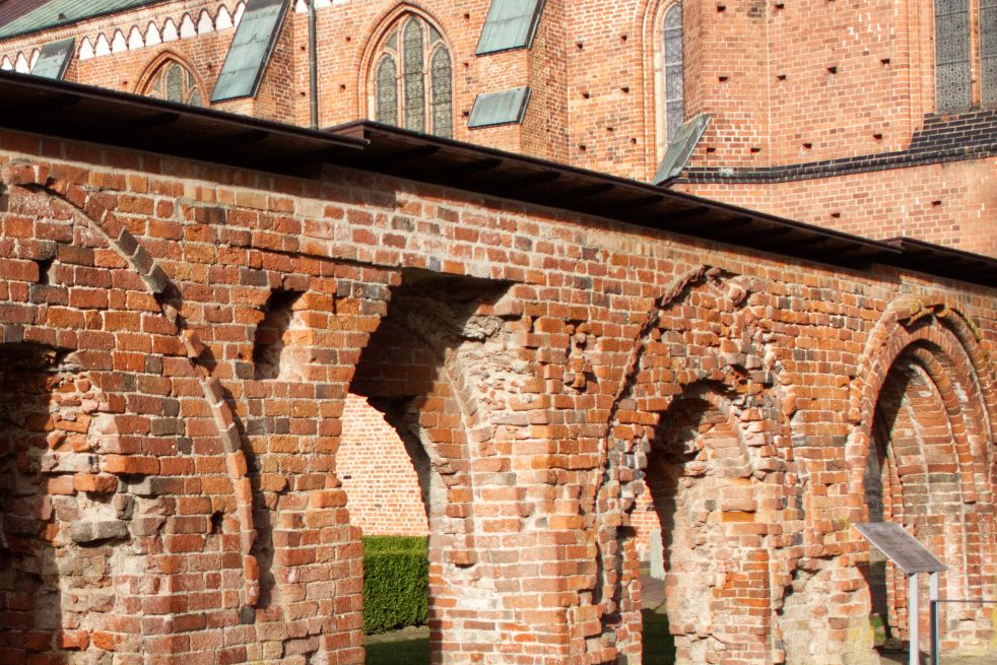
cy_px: 449
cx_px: 113
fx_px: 1828
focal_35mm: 66
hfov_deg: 29.3
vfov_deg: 20.5
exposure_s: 1/2000
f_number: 4.5
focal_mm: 18
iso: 400
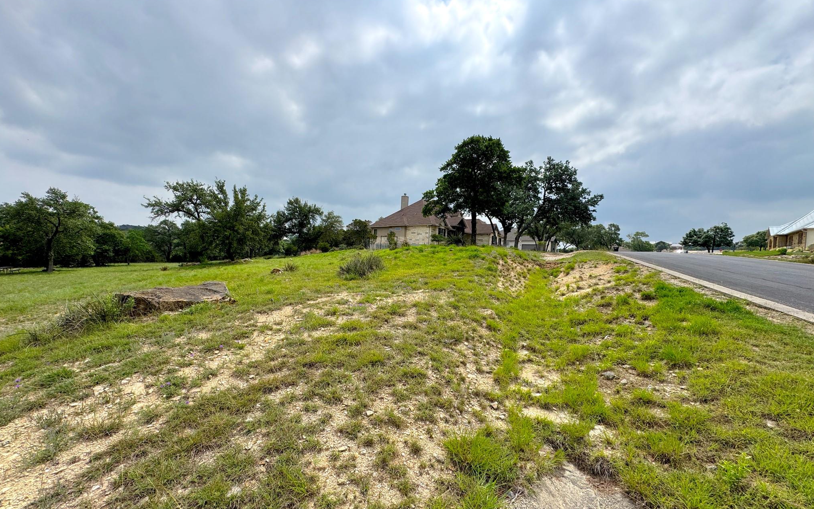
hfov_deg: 101.5
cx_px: 408
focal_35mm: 15
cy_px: 271
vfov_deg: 74.7
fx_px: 333
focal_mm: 2.22
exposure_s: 1/2273
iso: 50
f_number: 2.2
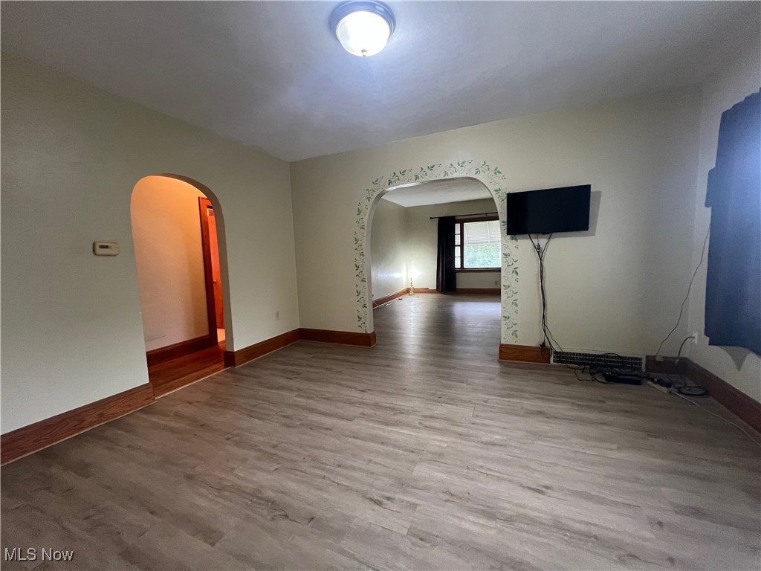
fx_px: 286
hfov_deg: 106.2
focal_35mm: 13
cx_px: 380
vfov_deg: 89.9
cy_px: 286
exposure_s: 1/60
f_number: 1.8
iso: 320
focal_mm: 1.57
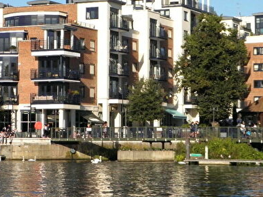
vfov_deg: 12.0
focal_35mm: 123
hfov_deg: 16.0
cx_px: 121
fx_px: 934
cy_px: 59
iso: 160
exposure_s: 1/250
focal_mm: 12.2
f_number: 8.6
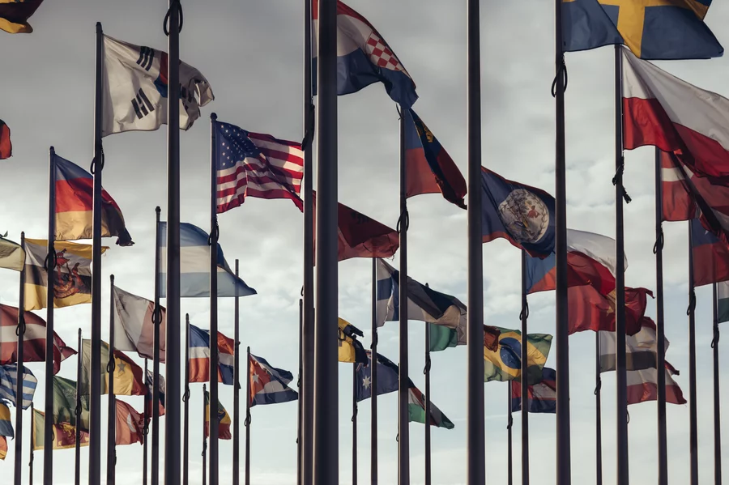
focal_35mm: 58
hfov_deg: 34.2
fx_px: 1184
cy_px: 242
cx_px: 364
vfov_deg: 23.2
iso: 100
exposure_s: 1/800
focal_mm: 39
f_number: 7.1
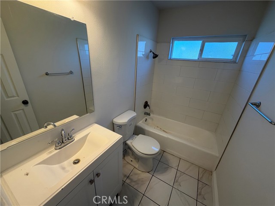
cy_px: 103
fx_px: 111
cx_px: 138
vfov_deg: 85.7
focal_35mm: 14
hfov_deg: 102.1
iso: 100
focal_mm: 2.22
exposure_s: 1/120
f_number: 2.2
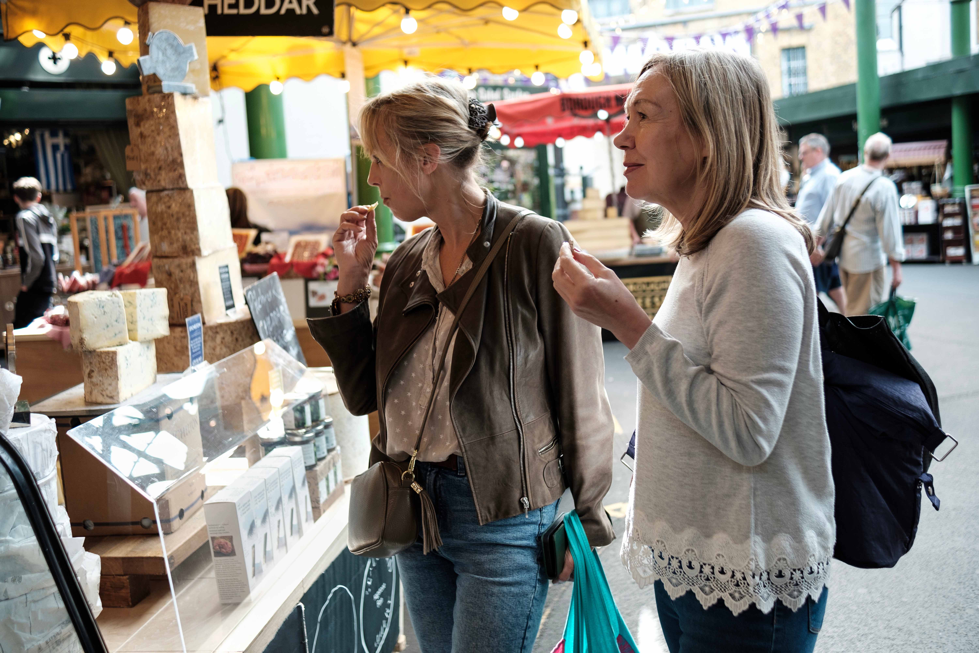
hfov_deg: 54.4
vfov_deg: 37.9
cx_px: 490
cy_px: 326
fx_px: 952
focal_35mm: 35
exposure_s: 1/250
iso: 400
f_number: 2
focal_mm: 23
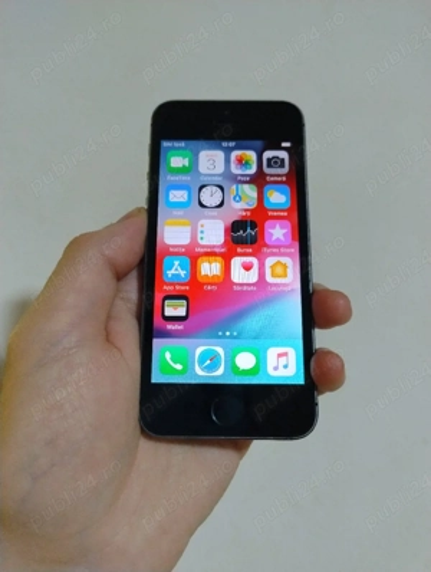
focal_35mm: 24
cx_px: 216
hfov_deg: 57.0
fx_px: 397
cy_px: 286
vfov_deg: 71.5
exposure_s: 1/33.3
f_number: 1.8
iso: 1078
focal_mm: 5.56
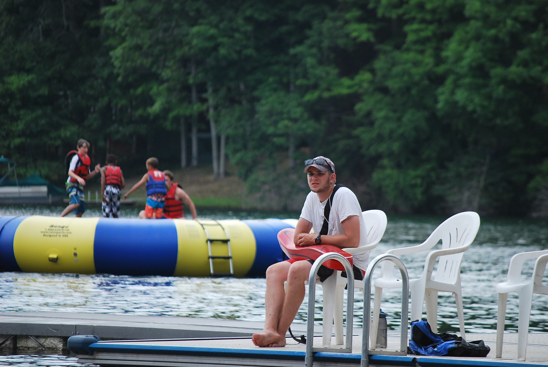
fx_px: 4572
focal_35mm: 300
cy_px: 184
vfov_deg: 4.6
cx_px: 274
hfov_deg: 6.9
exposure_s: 1/500
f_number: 5.6
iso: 360
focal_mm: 200
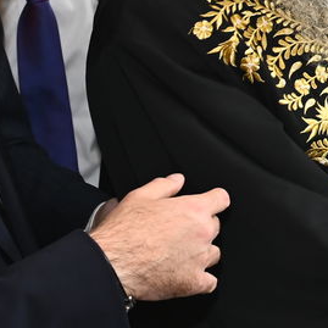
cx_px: 632
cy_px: -30
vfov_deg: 12.5
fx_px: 1469
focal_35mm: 137
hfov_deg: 11.6
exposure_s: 1/125
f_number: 5
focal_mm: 31
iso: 800
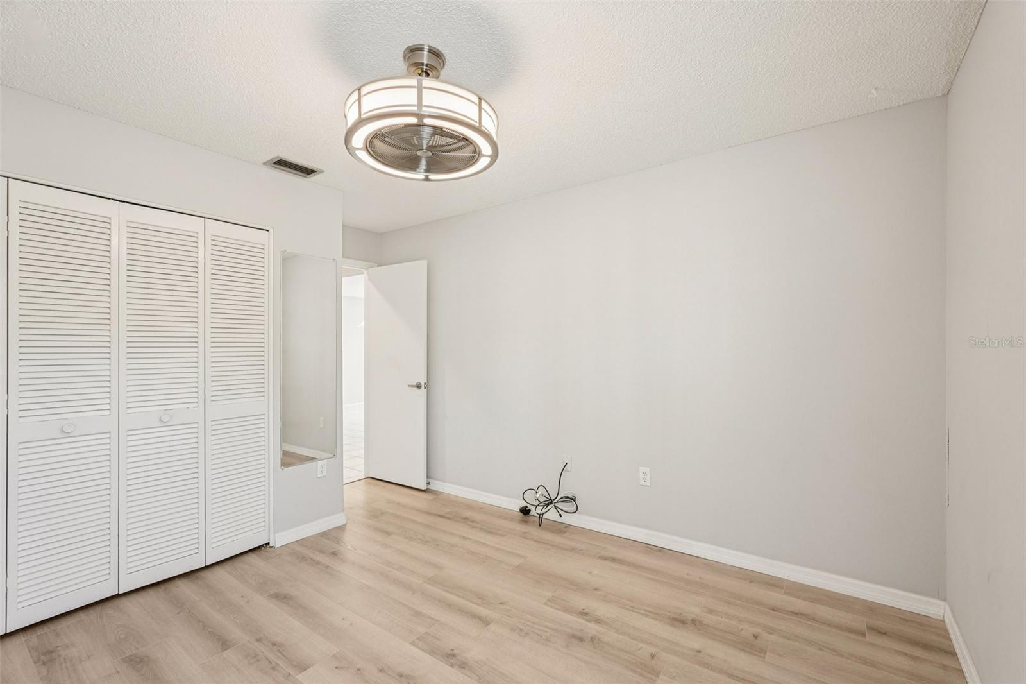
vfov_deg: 73.7
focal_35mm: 16
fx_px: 456
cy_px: 342
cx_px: 513
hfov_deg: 96.7
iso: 400
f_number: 8
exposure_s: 1/15
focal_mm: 16
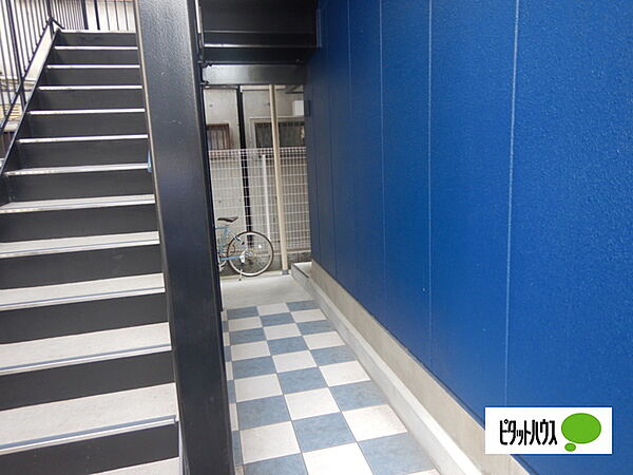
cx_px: 316
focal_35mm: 24
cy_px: 238
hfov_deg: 71.6
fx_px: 439
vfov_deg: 56.8
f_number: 2.8
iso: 125
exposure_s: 1/40
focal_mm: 4.3
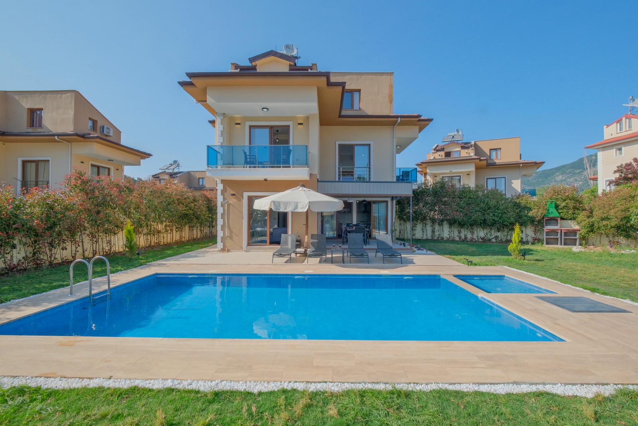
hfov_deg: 96.7
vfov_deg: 73.8
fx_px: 284
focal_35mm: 16
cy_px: 213
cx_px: 319
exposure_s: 1/160
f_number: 8
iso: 160
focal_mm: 10.5
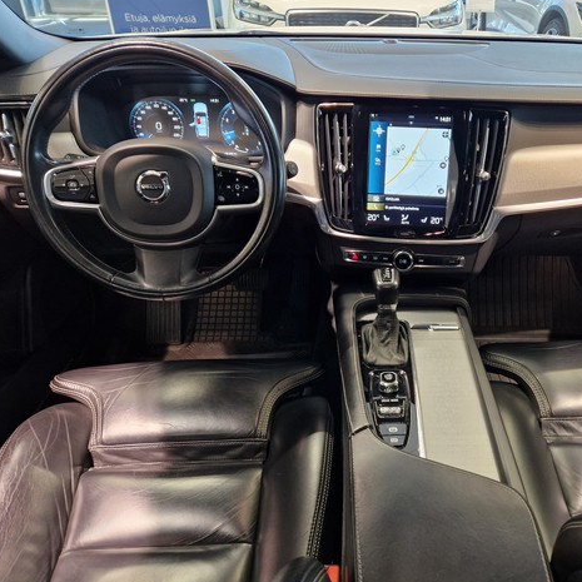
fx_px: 533
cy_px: 290
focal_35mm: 28
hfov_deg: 56.4
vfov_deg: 57.3
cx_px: 375
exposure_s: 1/100
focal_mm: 5.4
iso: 250
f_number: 1.8
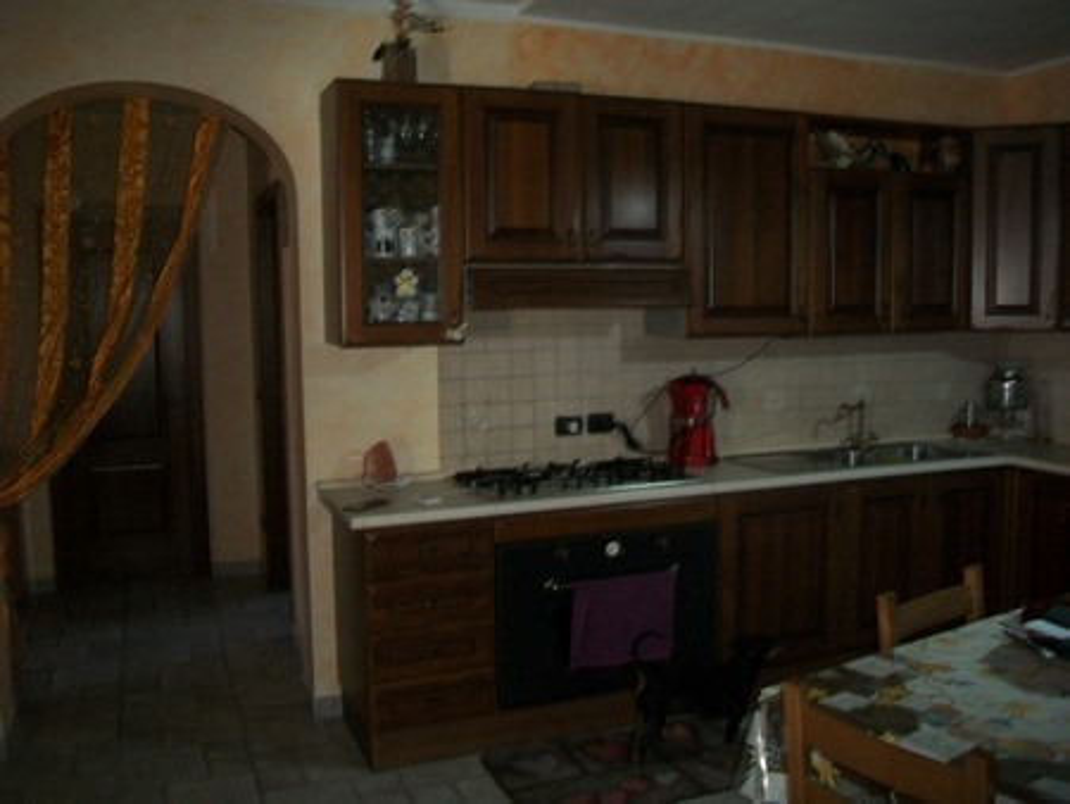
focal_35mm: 32
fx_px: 990
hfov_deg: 56.8
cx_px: 535
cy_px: 402
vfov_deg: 44.2
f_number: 2.9
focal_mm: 5.7
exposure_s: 1/30
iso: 240
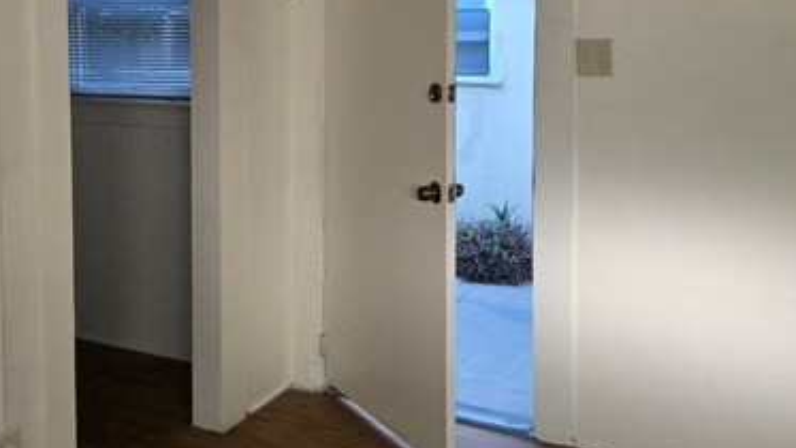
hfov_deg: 47.3
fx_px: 908
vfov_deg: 27.1
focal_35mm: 43
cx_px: 410
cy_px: 81
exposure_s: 1/180
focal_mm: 5.4
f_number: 1.8
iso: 125
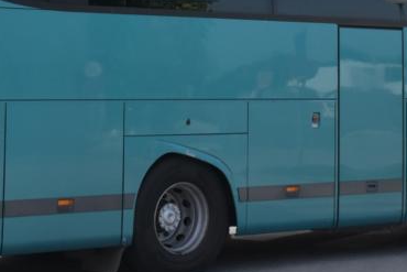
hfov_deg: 14.6
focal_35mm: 140
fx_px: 1583
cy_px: -39
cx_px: 225
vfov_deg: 9.7
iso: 500
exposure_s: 1/5000
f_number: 4.5
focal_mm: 30
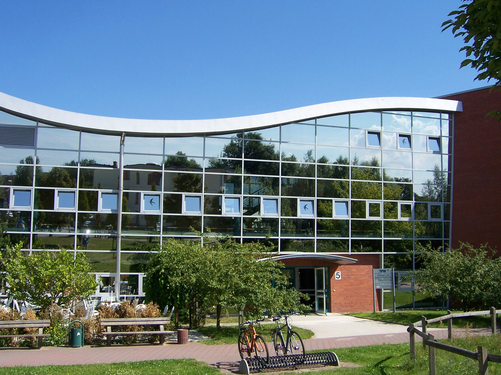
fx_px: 521
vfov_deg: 39.7
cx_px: 250
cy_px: 188
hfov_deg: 51.4
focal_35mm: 36
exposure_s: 1/500
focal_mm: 6
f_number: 4.8
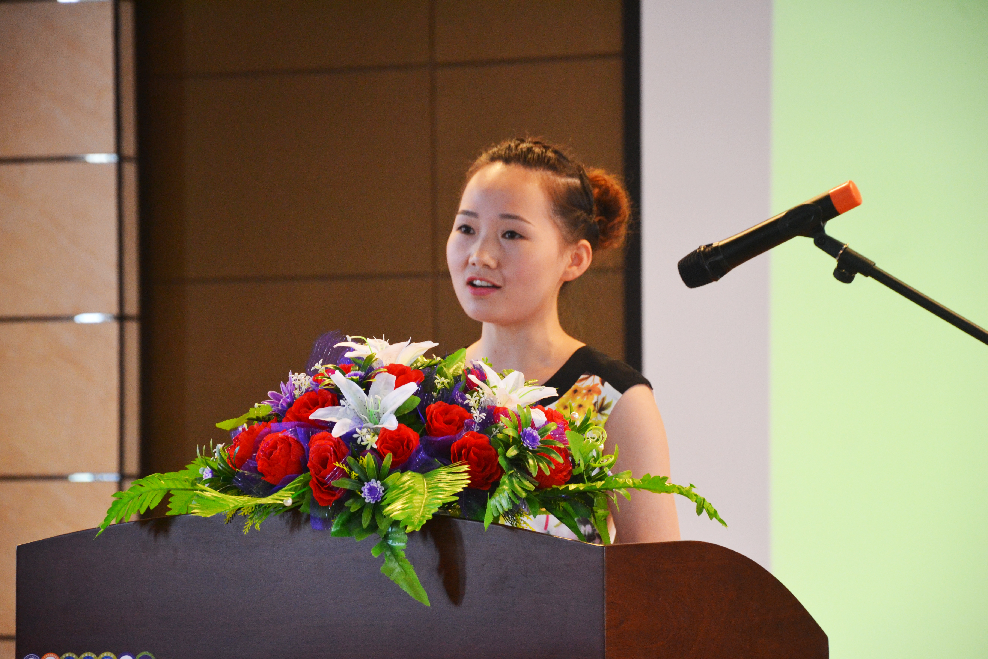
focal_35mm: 158
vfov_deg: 8.7
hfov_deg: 13.0
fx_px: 4322
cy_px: 330
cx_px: 494
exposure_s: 1/60
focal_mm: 105
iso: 1100
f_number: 5.6
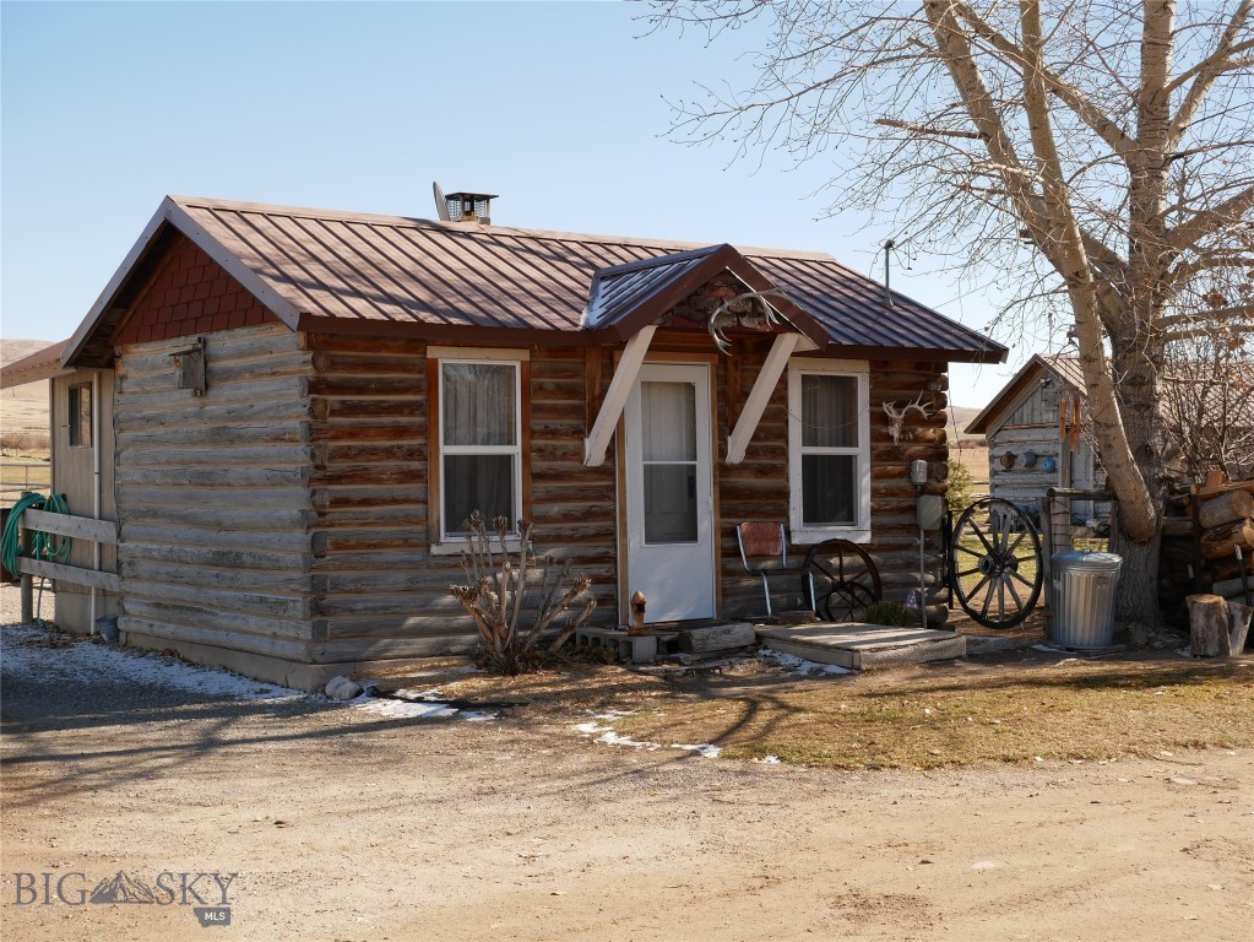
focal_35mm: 50
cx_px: 627
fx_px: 1812
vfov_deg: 29.1
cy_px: 471
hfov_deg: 38.2
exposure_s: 1/250
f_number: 8
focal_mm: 25
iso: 200
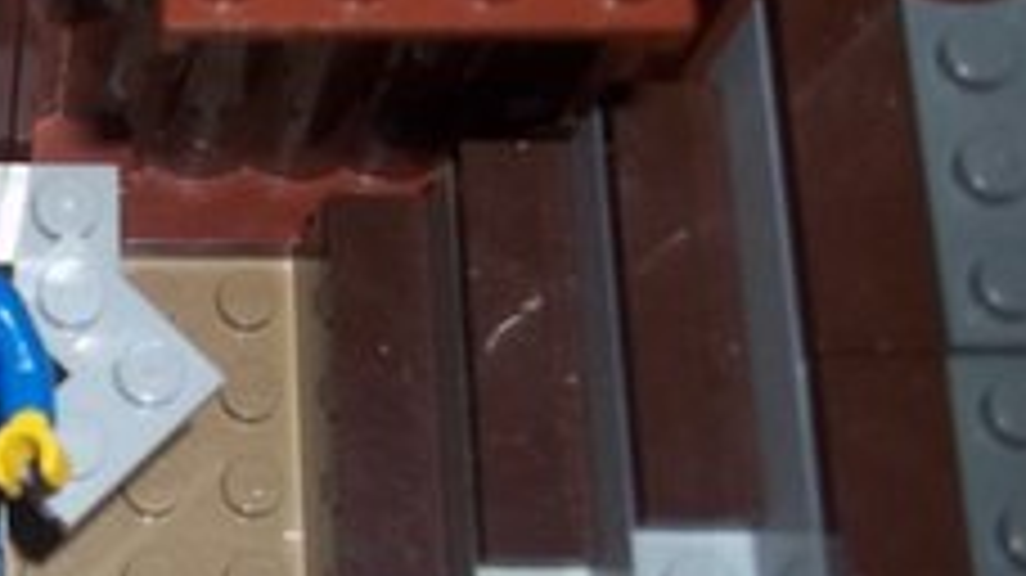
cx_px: -130
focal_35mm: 82
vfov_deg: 14.5
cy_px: 567
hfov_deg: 24.1
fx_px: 2230
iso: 64
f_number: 2.9
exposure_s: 1/30
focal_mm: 5.7
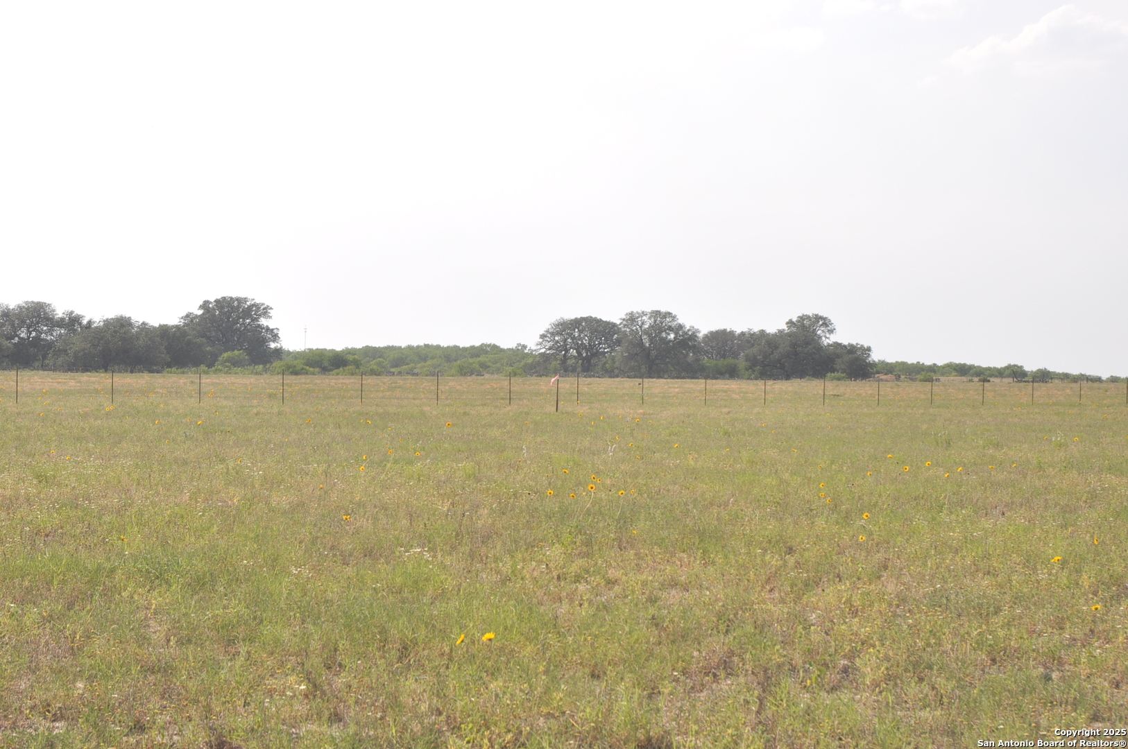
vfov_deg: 22.6
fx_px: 1878
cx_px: 564
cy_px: 374
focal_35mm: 60
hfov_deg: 33.4
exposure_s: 1/400
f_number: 10
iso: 200
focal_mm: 40
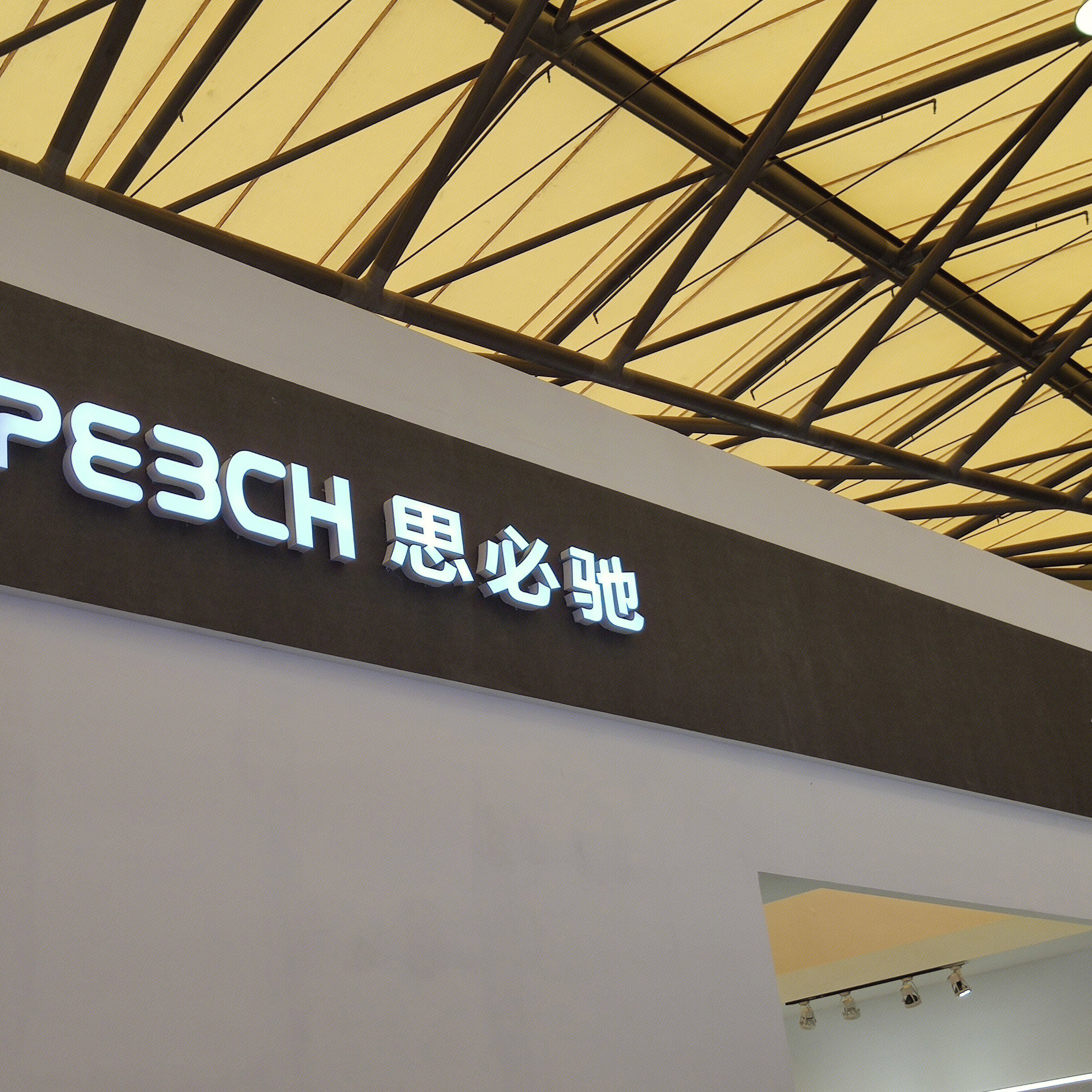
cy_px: 568
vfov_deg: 36.1
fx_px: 1677
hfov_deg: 35.9
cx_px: 437
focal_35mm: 47
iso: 112
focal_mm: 4.75
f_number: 1.75
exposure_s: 1/223
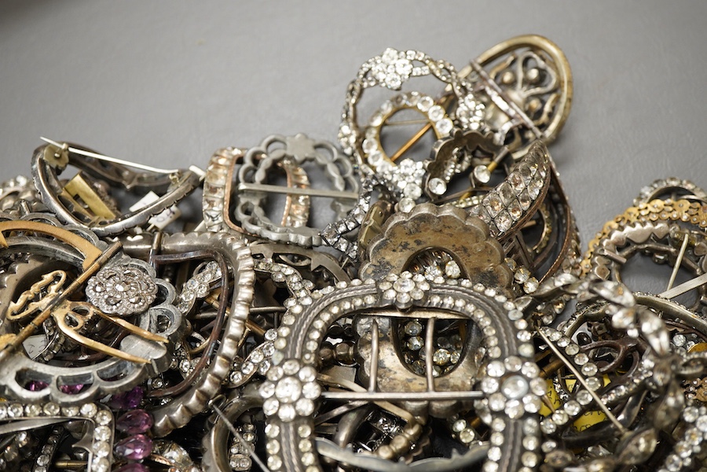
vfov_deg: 29.9
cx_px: 354
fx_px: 884
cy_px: 236
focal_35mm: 45
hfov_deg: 43.6
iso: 1250
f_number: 8
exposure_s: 1/125
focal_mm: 30
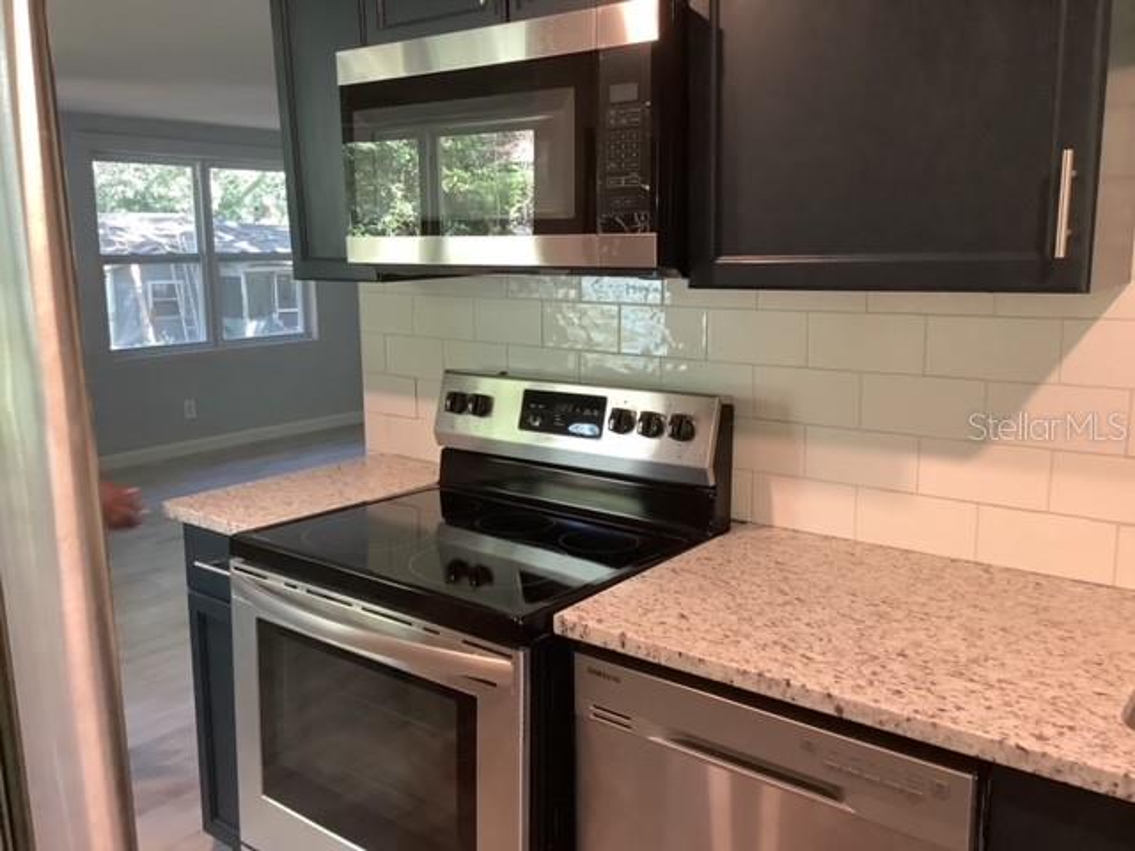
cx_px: 568
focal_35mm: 31
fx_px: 1016
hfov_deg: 58.4
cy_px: 426
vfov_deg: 45.4
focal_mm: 3.3
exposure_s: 1/40
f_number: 2.4
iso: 250
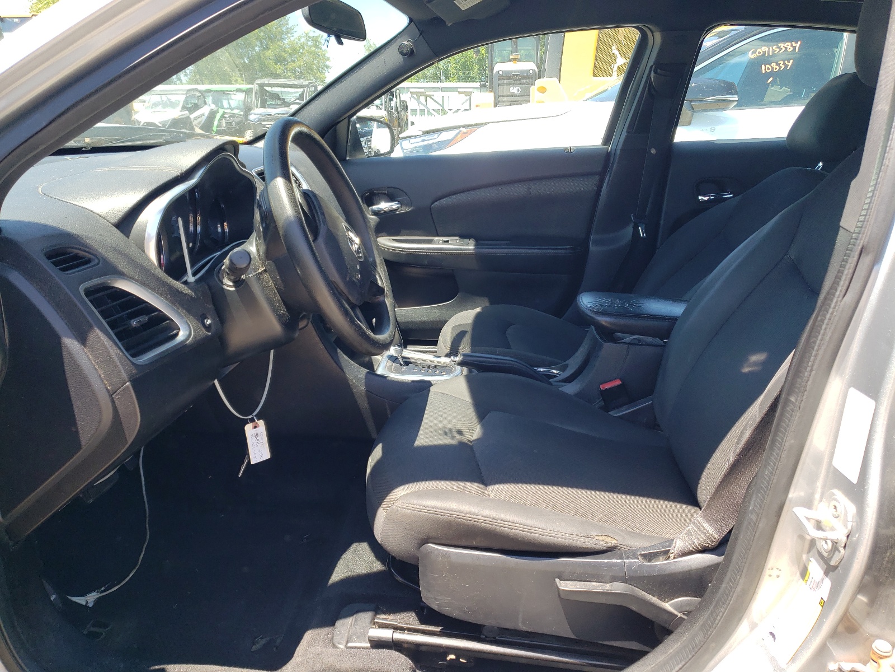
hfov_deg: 67.3
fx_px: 672
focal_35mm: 26
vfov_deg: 53.1
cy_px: 336
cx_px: 448
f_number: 1.5
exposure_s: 1/400
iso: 50
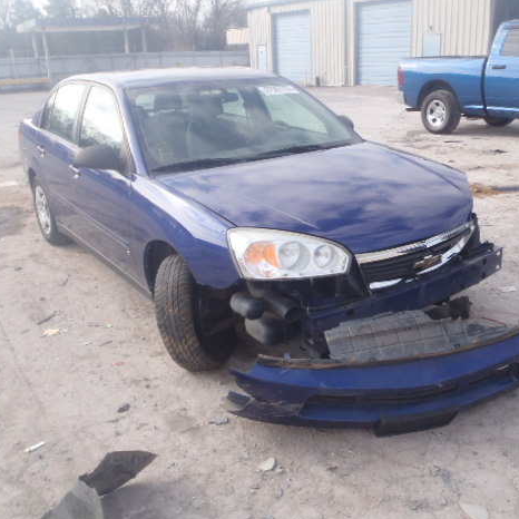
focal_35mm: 34
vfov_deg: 48.4
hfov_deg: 48.3
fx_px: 577
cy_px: 265
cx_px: 291
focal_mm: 5
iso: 80
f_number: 4.5
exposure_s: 1/200
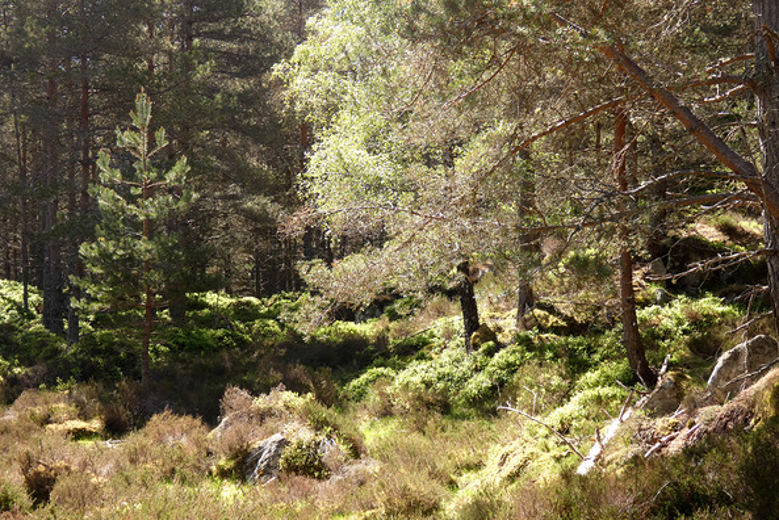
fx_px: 1321
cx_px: 388
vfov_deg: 22.3
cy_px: 284
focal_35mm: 61
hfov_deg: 32.9
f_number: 4.1
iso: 80
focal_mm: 10.4
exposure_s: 1/125
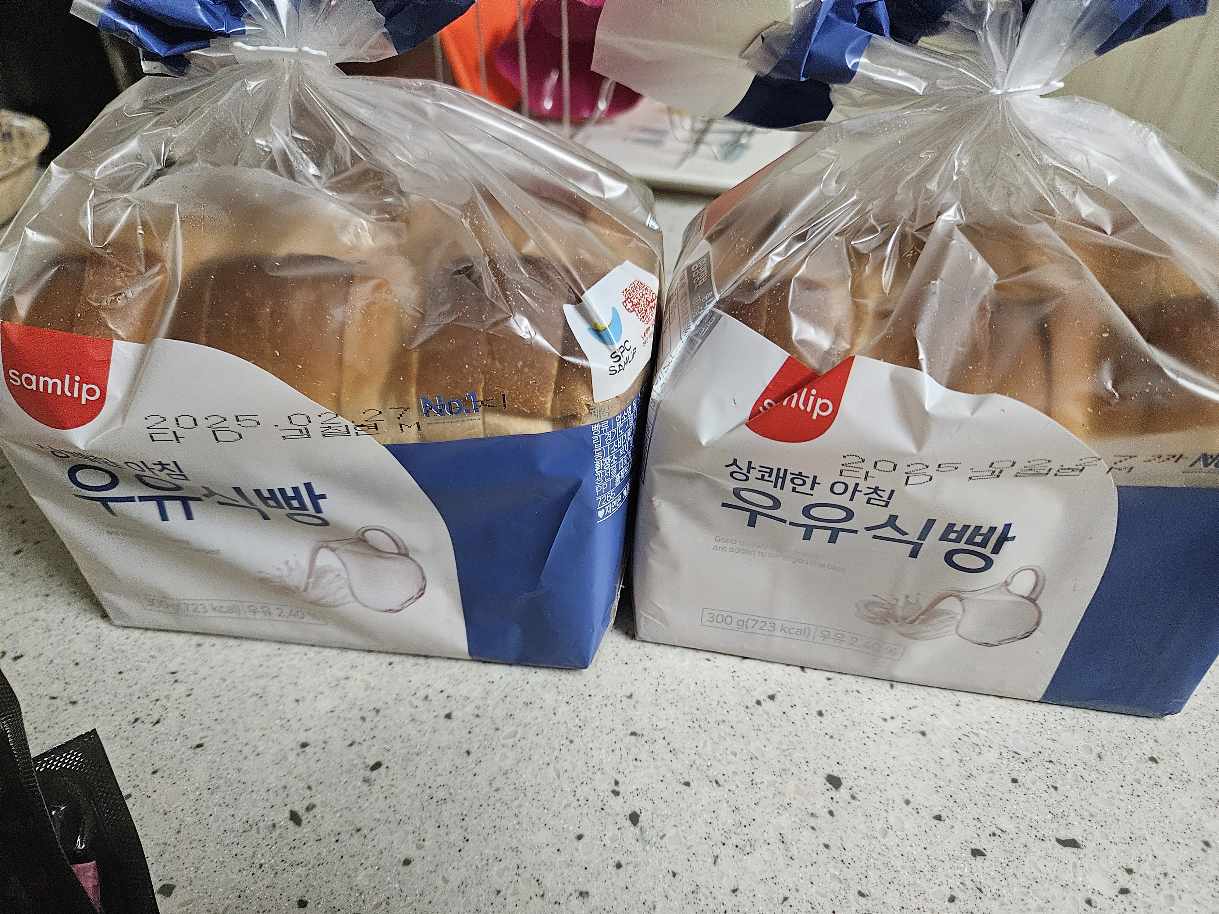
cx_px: 610
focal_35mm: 23
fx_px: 810
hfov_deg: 73.9
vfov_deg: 58.9
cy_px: 457
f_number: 1.8
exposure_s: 1/120
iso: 1000
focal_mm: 5.4
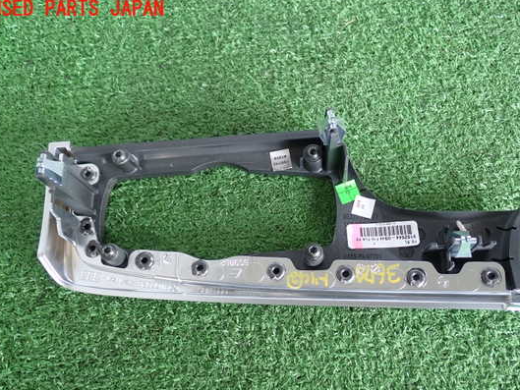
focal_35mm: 34
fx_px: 511
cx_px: 280
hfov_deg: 53.9
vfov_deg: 41.7
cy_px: 218
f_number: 2.3
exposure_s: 1/40
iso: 200
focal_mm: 5.4
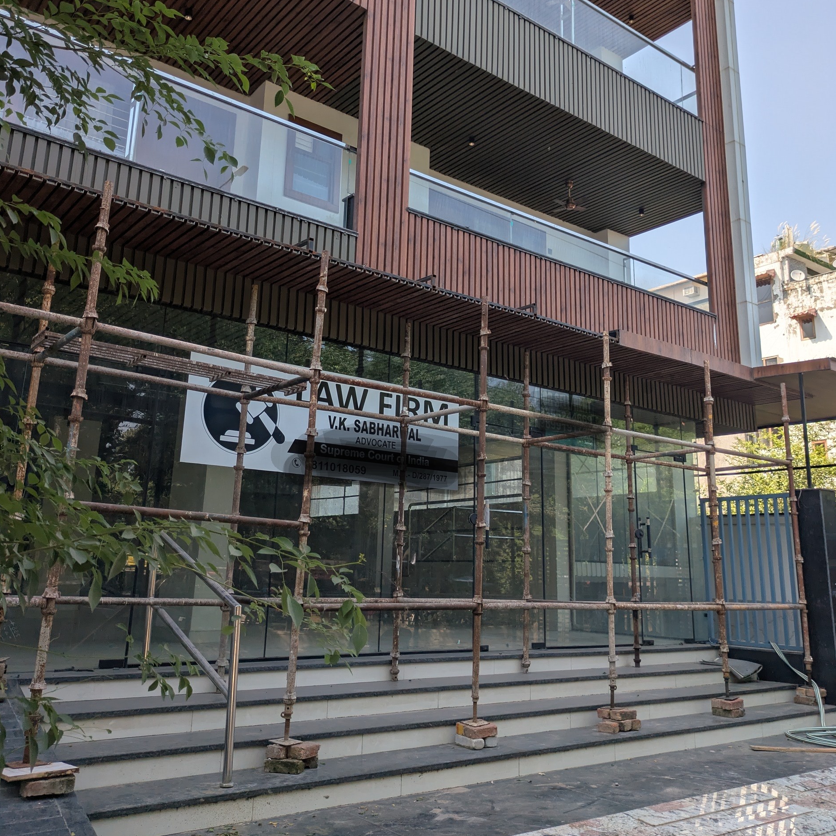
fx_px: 820
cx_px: 422
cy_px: 336
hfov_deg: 54.0
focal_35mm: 30
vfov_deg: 53.7
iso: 43
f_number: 1.89
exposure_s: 1/1045
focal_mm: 5.43
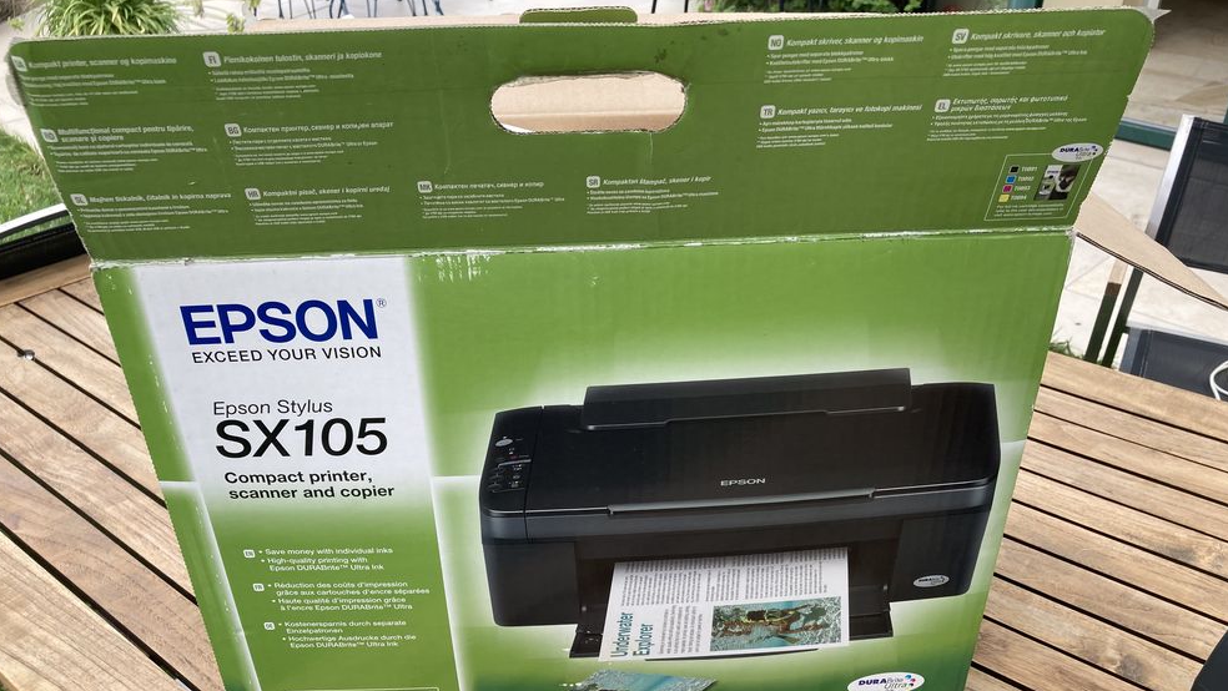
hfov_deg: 62.6
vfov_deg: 37.5
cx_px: 609
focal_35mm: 31
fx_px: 1010
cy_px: 443
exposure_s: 1/428
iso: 20
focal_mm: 3.99
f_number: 1.8
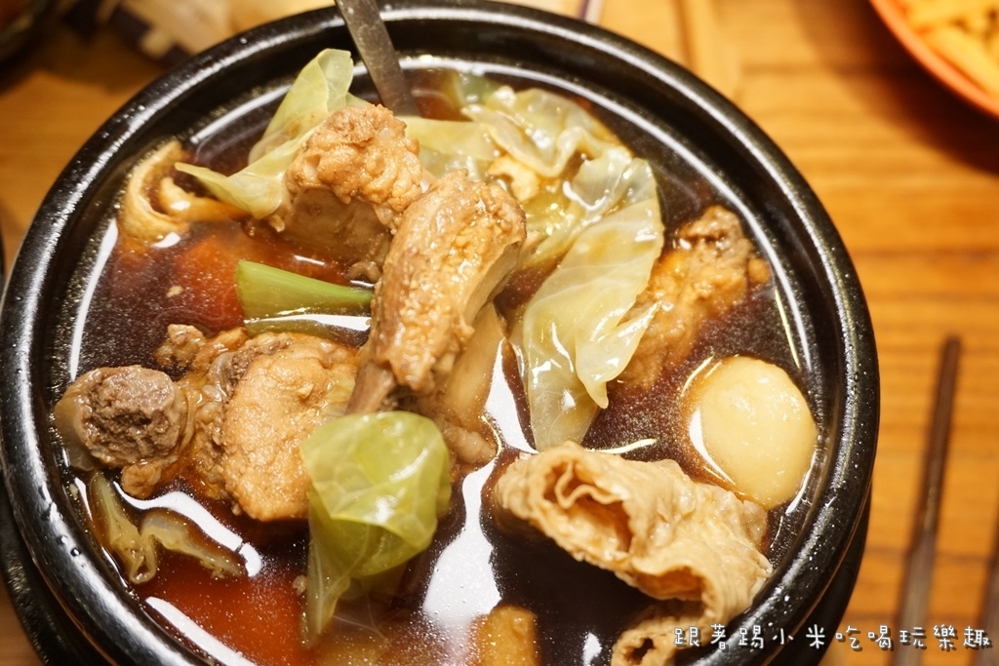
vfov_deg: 34.2
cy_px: 333
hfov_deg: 49.5
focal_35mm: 39
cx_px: 500
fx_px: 1082
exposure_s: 1/60
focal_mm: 26
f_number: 4.5
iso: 1000
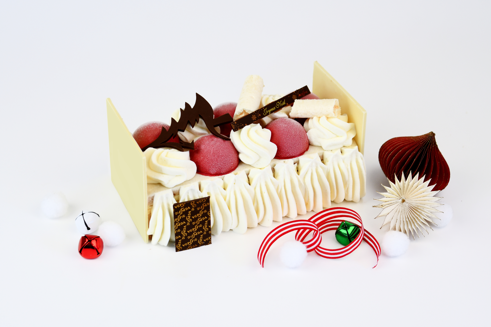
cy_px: 164
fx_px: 1064
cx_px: 246
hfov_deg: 26.0
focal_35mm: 78
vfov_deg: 17.5
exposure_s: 1/125
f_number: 4.5
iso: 250
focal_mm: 52
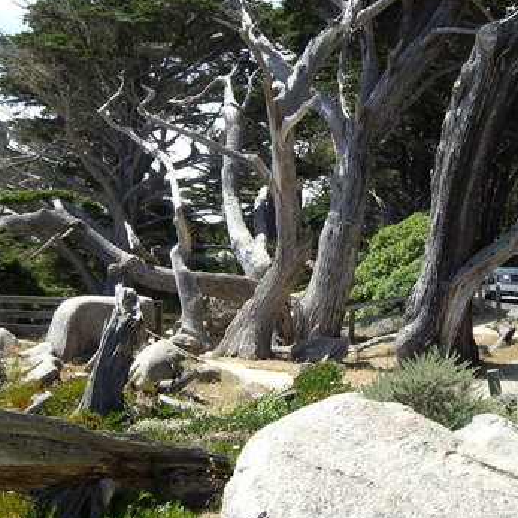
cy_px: 202
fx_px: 1050
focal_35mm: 62
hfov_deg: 27.7
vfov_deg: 27.6
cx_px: 282
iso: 50
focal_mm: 6.2
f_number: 4.3
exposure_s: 1/200
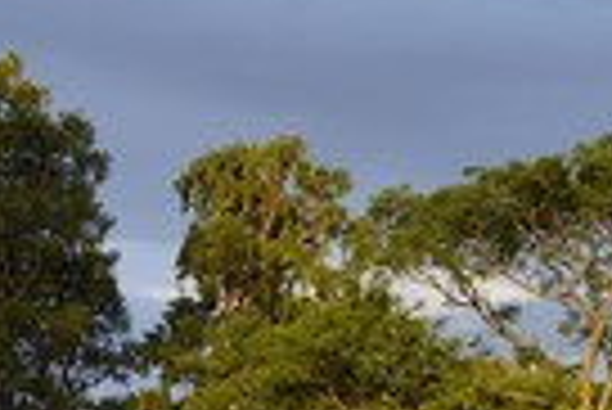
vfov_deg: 7.4
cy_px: 347
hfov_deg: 10.9
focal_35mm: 185
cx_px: 711
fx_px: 3148
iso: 800
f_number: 11
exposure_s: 1/100
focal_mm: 60
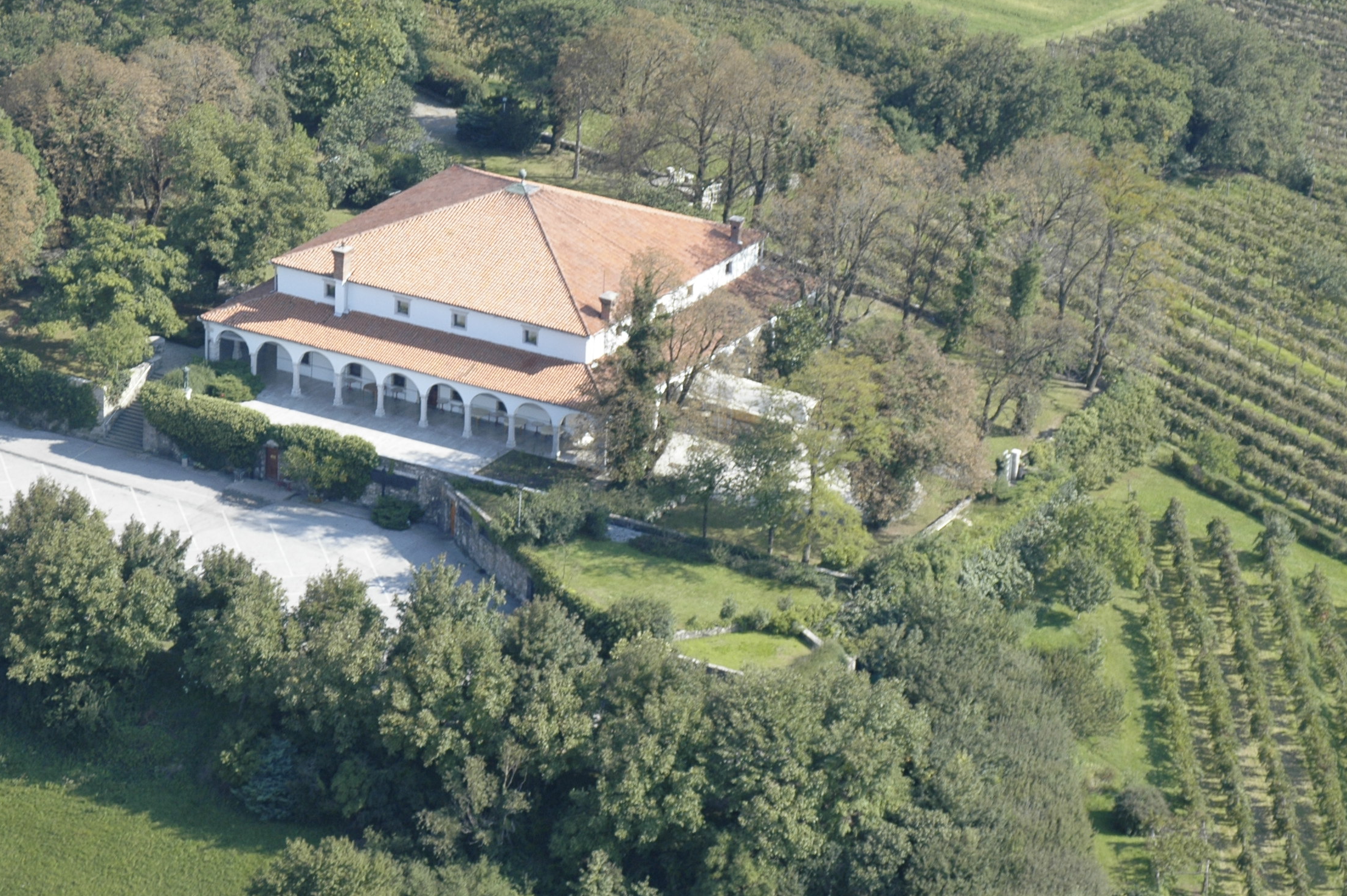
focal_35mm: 153
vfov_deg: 9.0
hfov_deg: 13.5
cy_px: 372
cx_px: 560
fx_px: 5708
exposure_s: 1/400
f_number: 6.3
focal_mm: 75
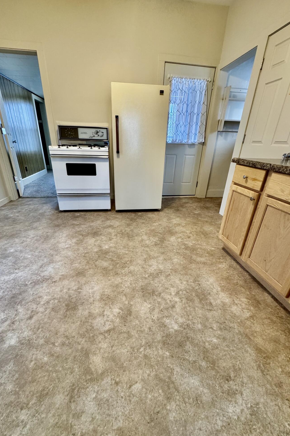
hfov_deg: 77.3
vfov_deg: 100.4
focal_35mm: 15
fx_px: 181
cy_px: 224
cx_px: 141
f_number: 2.2
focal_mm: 2.22
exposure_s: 1/60
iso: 250
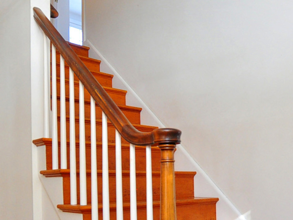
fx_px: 330
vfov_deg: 35.0
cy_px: 193
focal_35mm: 39
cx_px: 182
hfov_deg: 47.5
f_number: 4.5
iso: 640
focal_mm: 10
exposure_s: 1/80
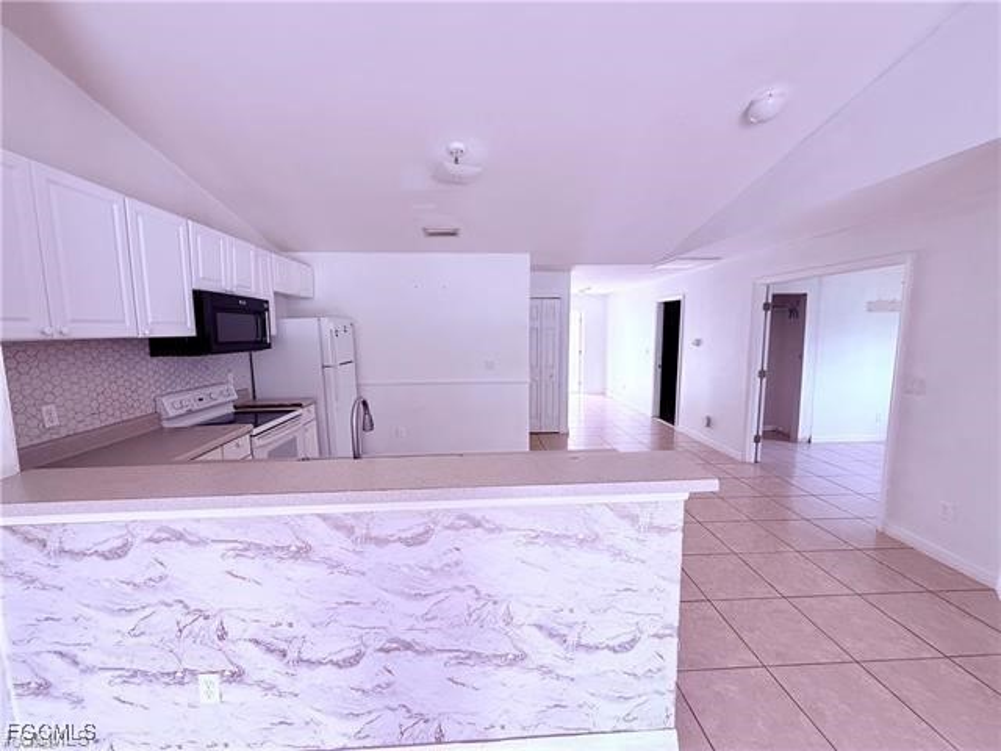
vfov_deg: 85.7
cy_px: 376
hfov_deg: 102.1
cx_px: 500
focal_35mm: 14
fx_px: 405
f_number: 2.2
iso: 125
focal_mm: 2.22
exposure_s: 1/99
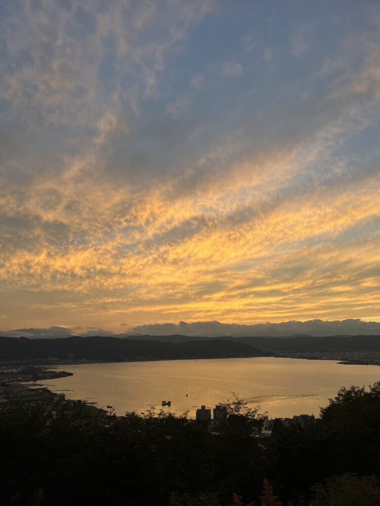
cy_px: 253
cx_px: 190
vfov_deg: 67.3
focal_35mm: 26
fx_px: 381
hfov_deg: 53.1
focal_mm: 5.1
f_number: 1.6
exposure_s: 1/504
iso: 50
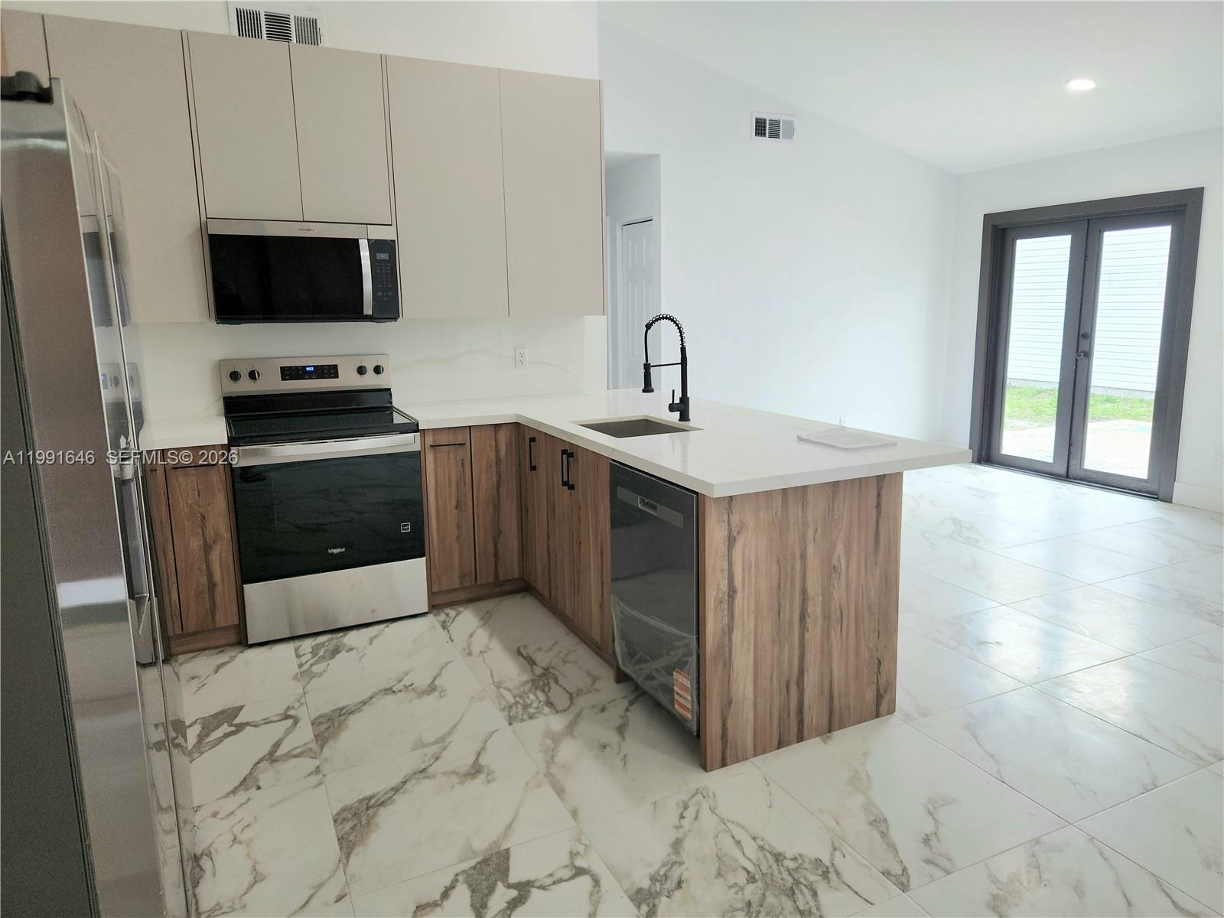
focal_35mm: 23
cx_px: 612
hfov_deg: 73.9
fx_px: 813
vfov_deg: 58.9
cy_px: 459
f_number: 1.8
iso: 40
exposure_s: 1/60.2
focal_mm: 5.4
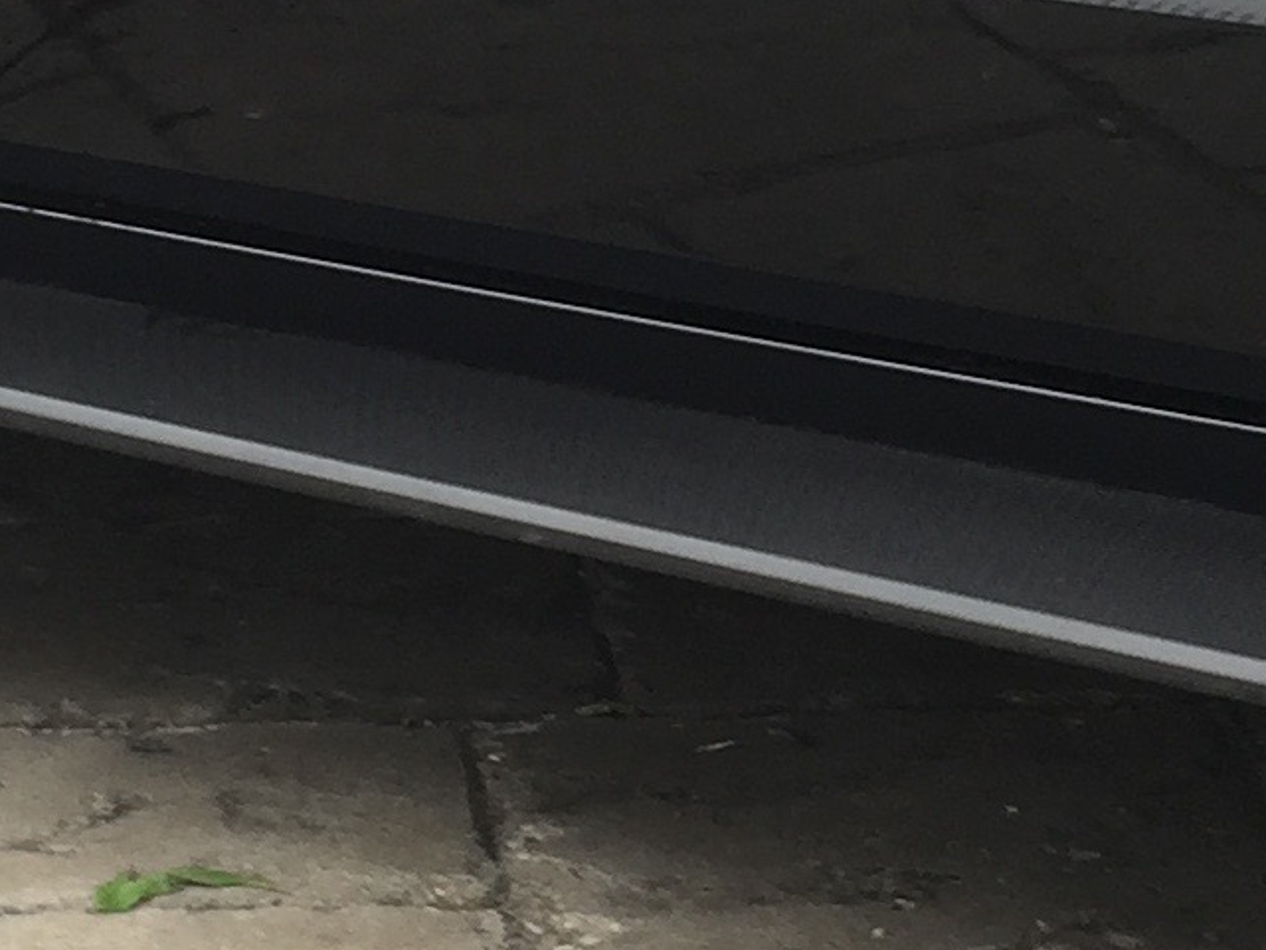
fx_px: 5413
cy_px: 243
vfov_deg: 10.0
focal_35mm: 148
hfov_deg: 13.3
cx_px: 615
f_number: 2.2
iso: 32
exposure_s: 1/60
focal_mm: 4.15
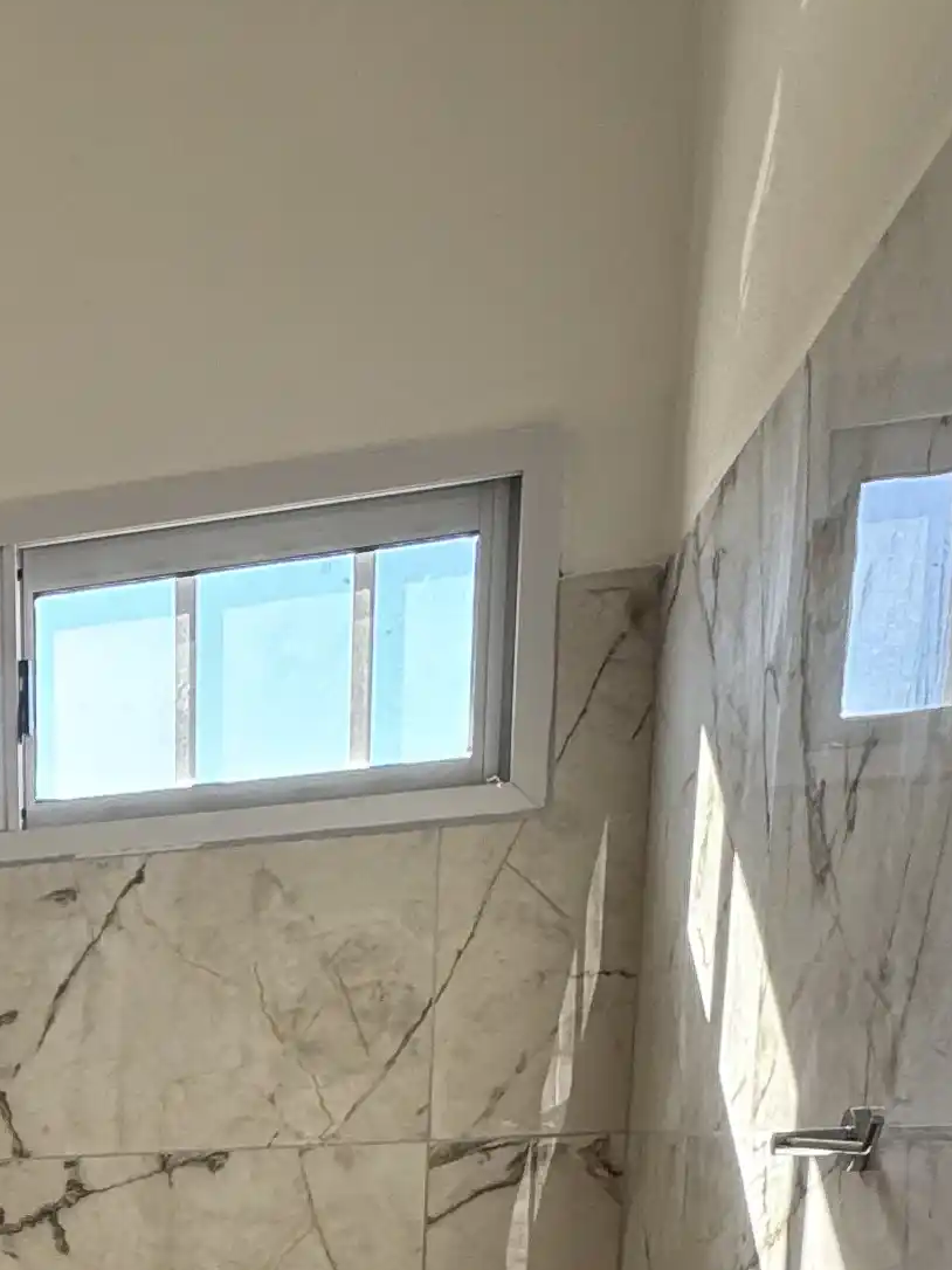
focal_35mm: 52
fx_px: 1908
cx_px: -346
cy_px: 1559
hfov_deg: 24.0
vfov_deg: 30.6
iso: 40
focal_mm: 2.22
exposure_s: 1/100
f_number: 2.2
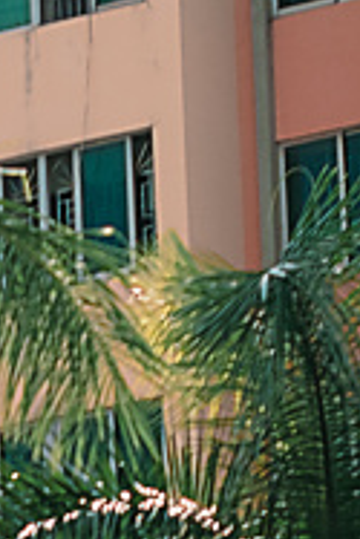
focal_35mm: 340
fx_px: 5090
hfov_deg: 4.0
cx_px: -389
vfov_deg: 5.9
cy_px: 1058
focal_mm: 35
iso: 200
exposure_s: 1/1500
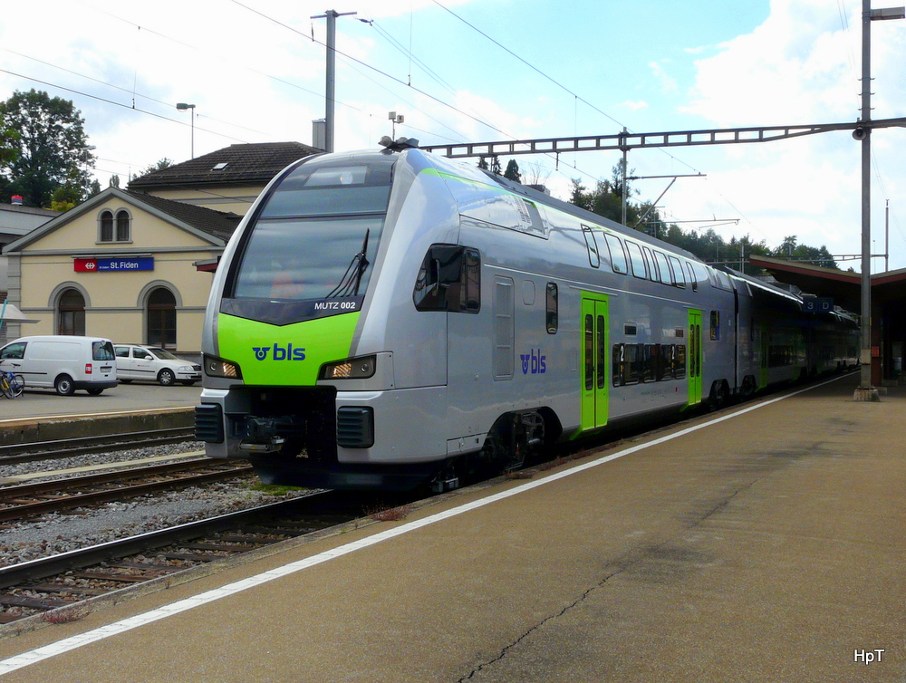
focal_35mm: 39
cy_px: 342
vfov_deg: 36.9
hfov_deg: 47.8
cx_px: 453
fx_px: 1023
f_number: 5.6
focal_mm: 6.4
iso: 100
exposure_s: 1/320
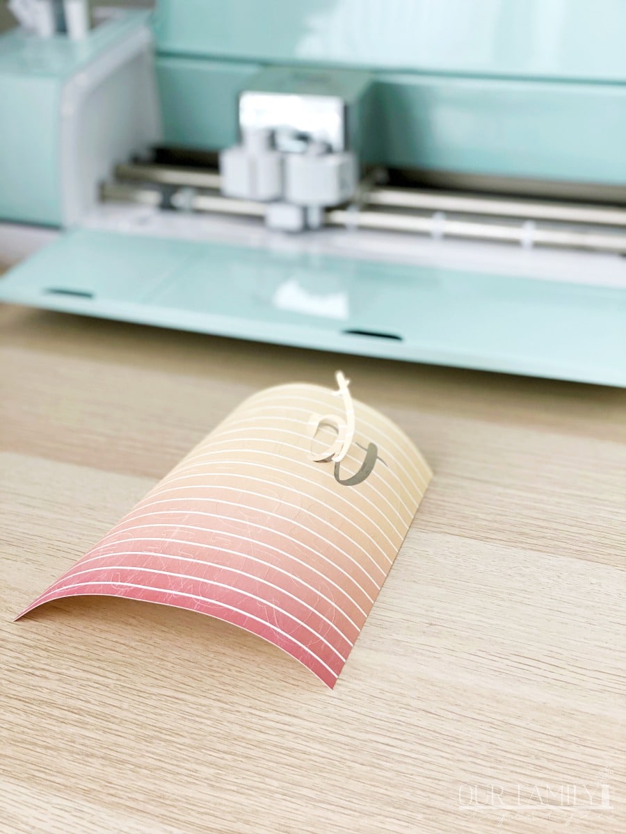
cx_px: 313
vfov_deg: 36.8
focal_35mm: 52
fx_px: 1254
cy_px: 417
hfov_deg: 28.0
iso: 160
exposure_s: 1/40
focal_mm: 6
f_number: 2
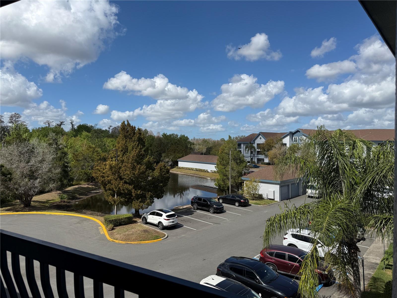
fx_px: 275
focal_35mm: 24
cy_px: 149
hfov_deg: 71.6
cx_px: 198
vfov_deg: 56.8
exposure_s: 1/6711
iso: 80
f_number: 1.78
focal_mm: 6.76
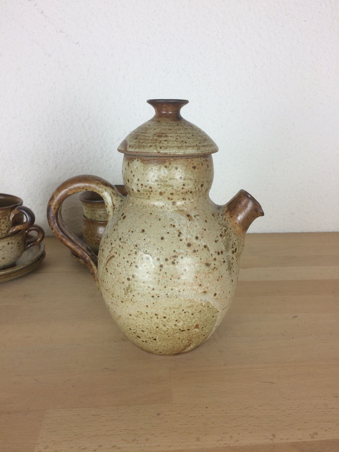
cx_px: 170
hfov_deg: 48.2
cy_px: 226
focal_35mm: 29
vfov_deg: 61.7
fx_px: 379
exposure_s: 1/50
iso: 40
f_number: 2.2
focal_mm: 4.15
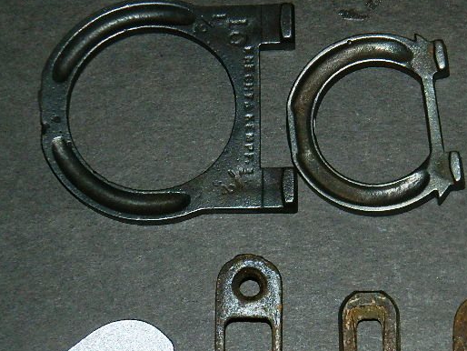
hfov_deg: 9.6
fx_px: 2767
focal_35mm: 205
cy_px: 306
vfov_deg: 7.2
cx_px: 377
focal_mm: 18.6
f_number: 4.5
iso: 200
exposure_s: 1/60
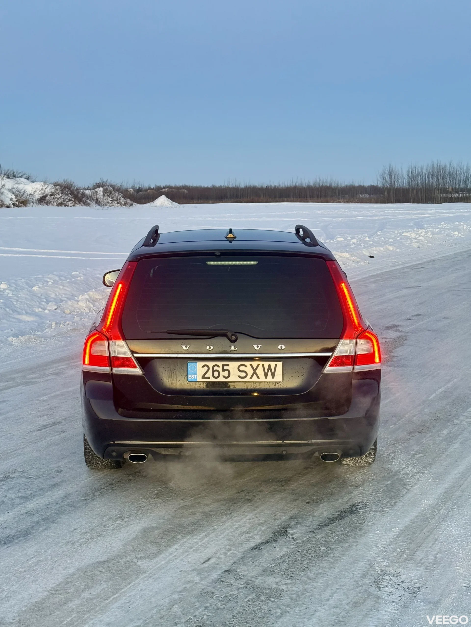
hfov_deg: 30.3
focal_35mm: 48
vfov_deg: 39.7
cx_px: 236
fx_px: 871
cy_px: 314
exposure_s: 1/60
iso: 250
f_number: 1.78
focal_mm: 6.76
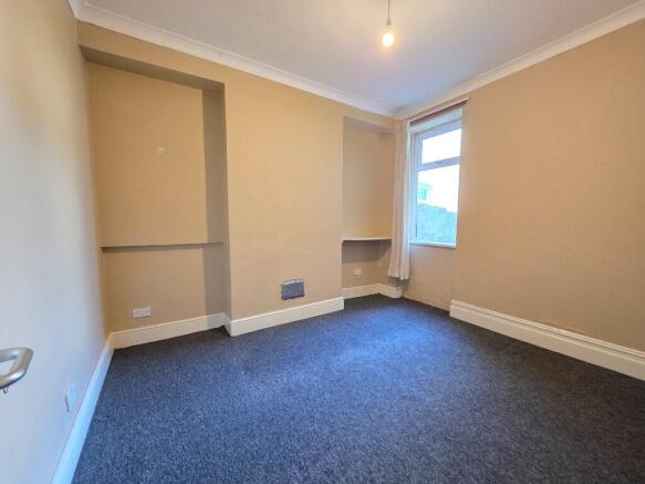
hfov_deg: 106.2
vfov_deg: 89.9
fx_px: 242
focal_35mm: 13
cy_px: 242
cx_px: 322
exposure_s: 1/50
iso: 1000
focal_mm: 2.2
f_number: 1.9
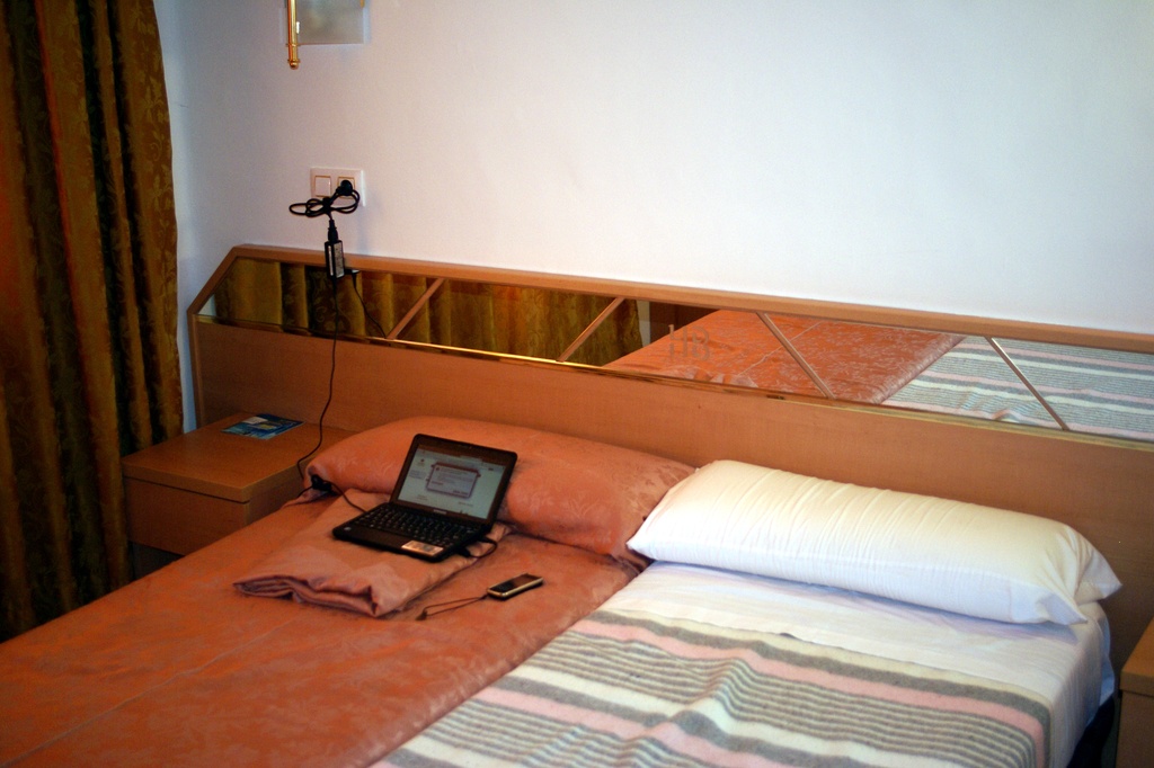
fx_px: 1442
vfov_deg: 29.8
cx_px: 577
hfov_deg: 43.6
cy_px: 384
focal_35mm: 45
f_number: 3.2
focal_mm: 30
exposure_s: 1/60
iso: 400
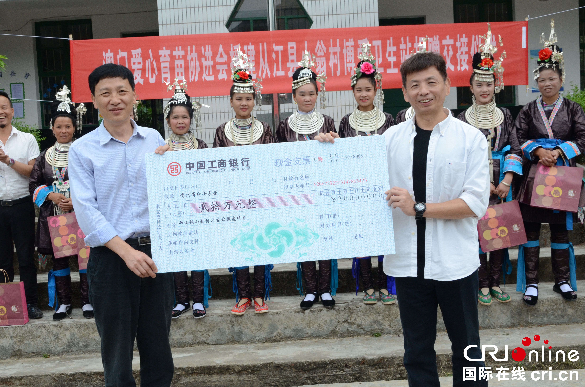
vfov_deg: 29.7
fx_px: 730
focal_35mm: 45
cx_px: 292
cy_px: 194
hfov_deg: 43.7
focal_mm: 30
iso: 1000
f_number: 11
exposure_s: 1/500
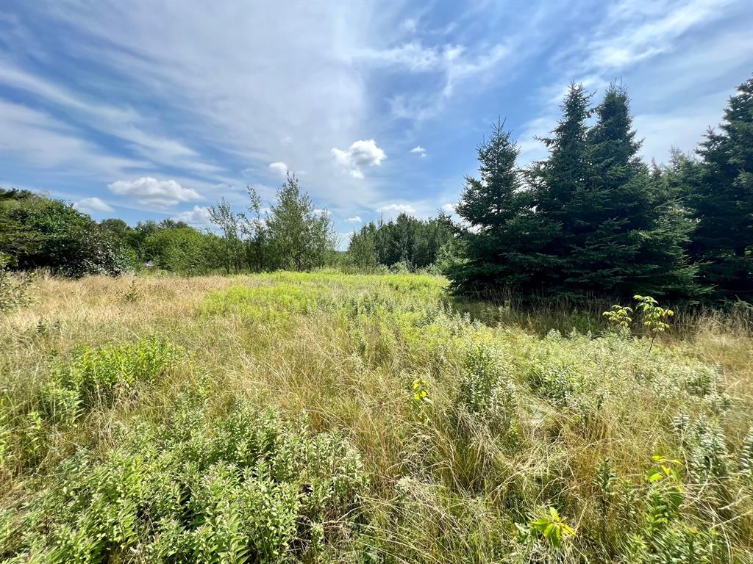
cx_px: 376
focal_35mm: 13
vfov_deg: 89.9
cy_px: 282
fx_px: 283
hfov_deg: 106.2
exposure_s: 1/2096
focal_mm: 1.57
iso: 32
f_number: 1.8
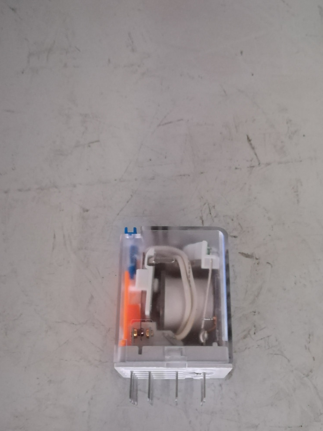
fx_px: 435
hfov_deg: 40.6
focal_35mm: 35
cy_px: 287
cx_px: 185
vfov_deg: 51.7
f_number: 2.2
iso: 1000
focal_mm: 3.83
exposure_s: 1/15
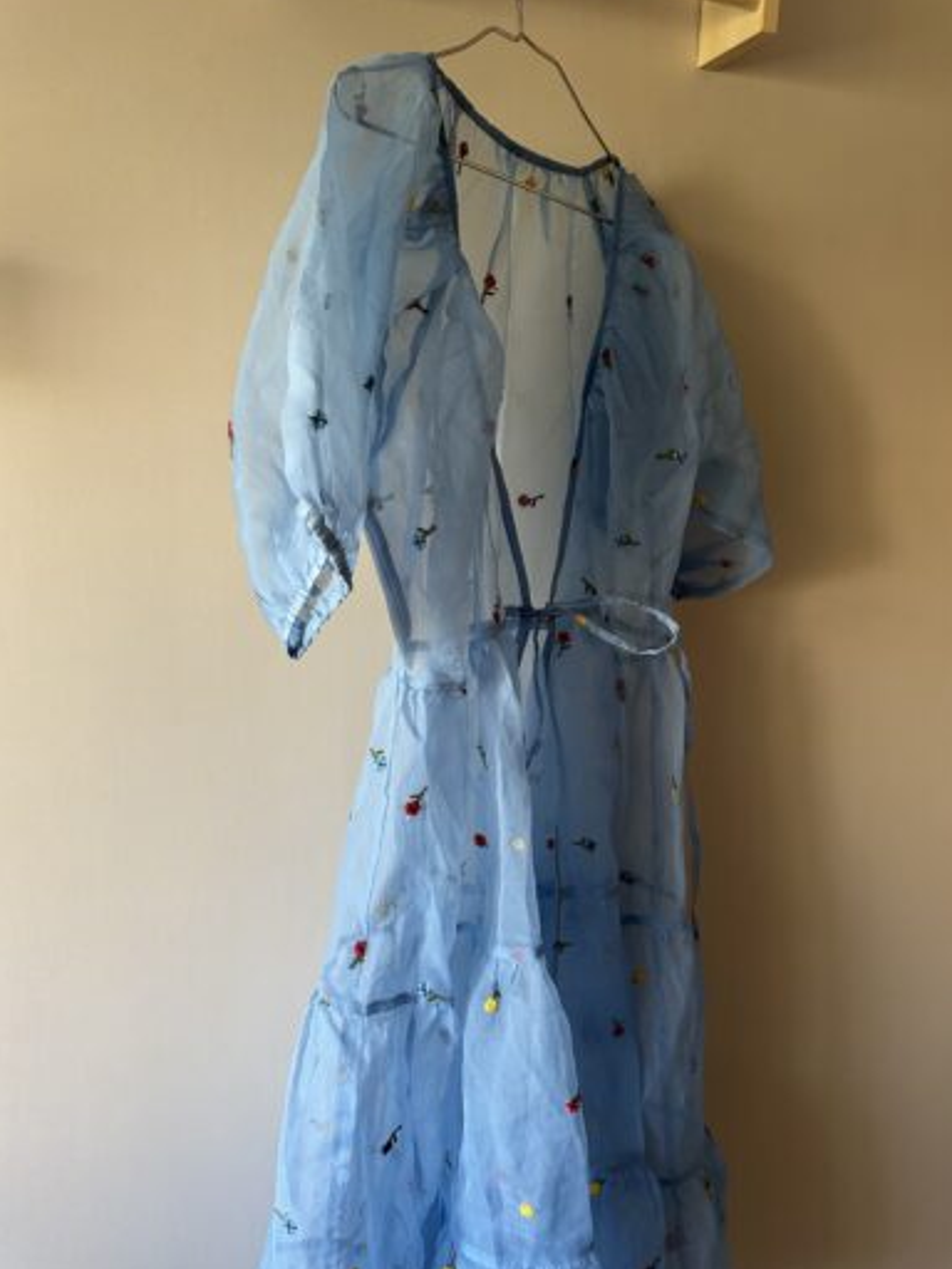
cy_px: 633
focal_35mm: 25
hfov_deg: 54.9
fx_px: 917
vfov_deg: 69.4
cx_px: 486
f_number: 1.78
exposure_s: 1/60
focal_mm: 6.86
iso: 250
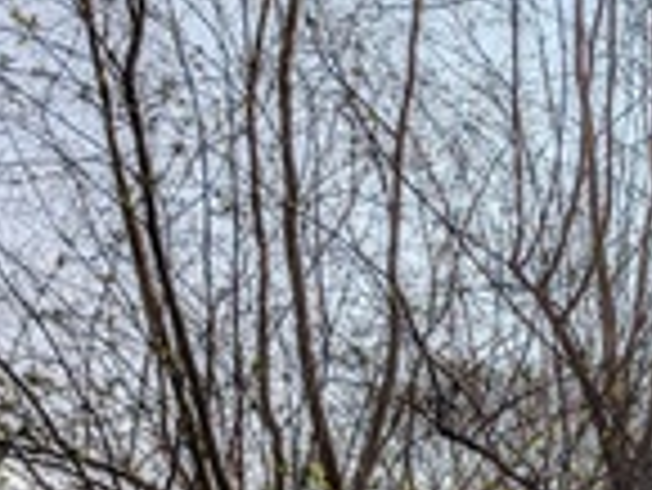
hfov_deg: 21.2
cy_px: 701
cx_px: 1007
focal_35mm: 76
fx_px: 1433
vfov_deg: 17.7
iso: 20
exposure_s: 1/2604
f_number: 1.68
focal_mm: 6.9
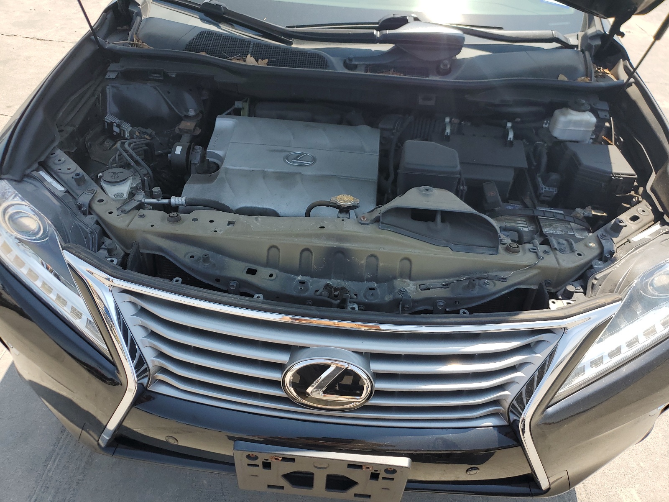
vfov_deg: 53.1
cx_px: 334
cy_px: 251
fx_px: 502
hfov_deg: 67.3
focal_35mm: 26
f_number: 1.5
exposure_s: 1/1429
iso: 50
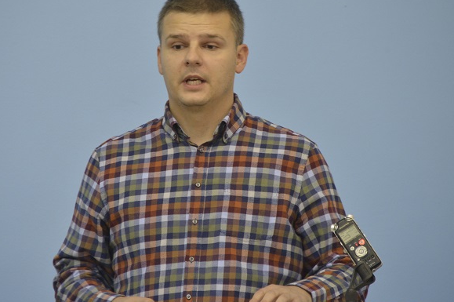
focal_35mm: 425
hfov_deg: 4.9
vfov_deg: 3.2
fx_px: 5355
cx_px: 192
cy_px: 111
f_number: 5.6
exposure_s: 1/125
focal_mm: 300
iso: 2500
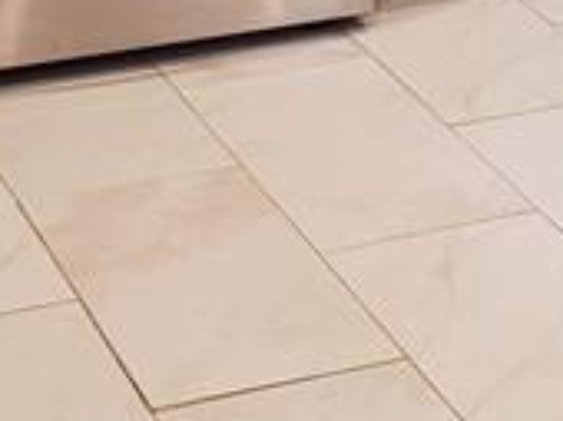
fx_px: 2550
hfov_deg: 12.4
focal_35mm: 157
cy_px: -603
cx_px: 603
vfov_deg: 8.6
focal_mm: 4.3
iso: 200
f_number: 2.4
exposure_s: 1/40
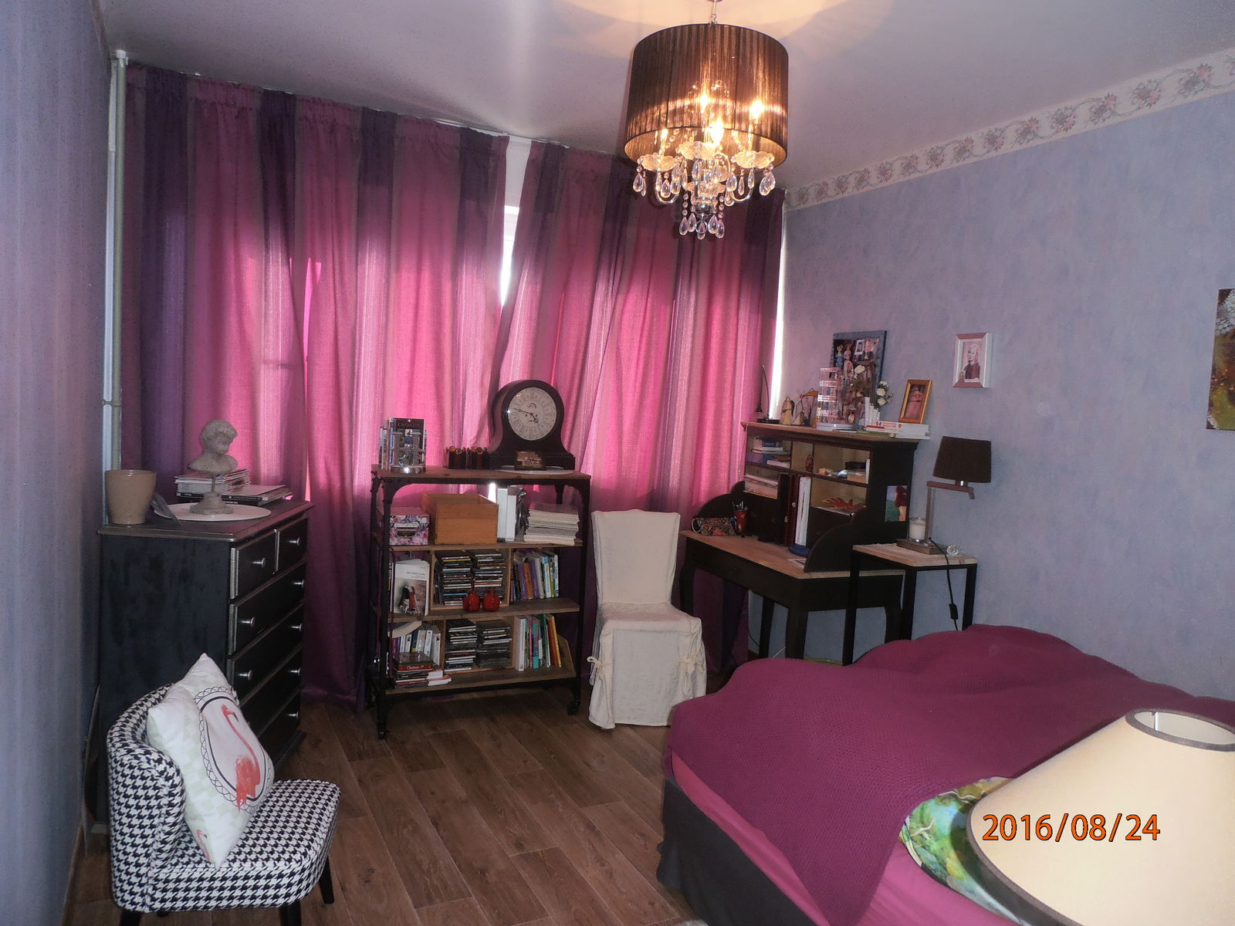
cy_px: 463
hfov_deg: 71.6
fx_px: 856
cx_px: 618
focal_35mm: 24
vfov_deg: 56.8
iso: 125
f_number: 3
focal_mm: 4.2
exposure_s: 1/30
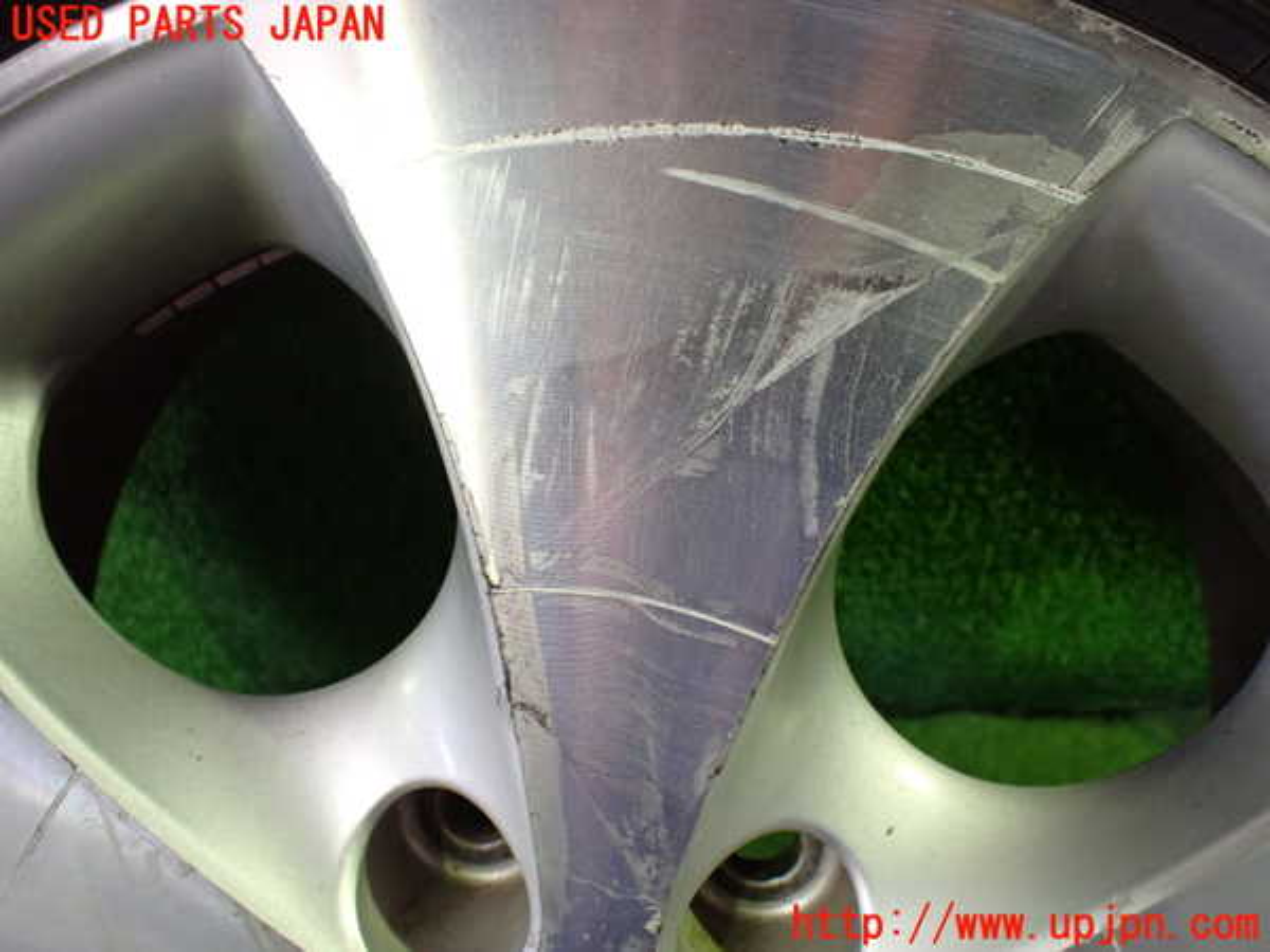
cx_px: 635
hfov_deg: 60.0
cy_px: 476
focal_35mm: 30
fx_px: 1101
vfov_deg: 46.8
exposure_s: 1/125
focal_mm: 5.4
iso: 800
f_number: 2.3
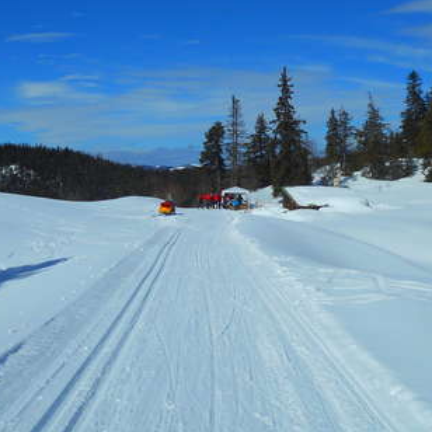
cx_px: 272
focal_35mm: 50
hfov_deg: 33.8
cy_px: 144
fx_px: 706
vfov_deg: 33.7
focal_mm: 5.2
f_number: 11.3
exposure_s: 1/320
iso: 80
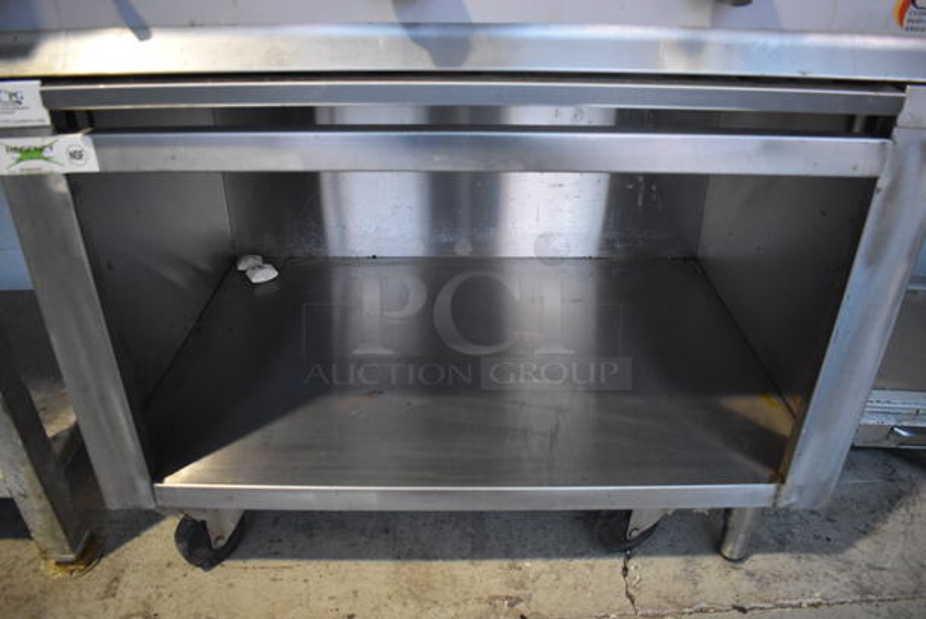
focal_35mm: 27
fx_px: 695
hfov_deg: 67.3
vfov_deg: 48.0
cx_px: 463
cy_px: 310
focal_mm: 18
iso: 2800
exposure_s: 1/125
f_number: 3.5
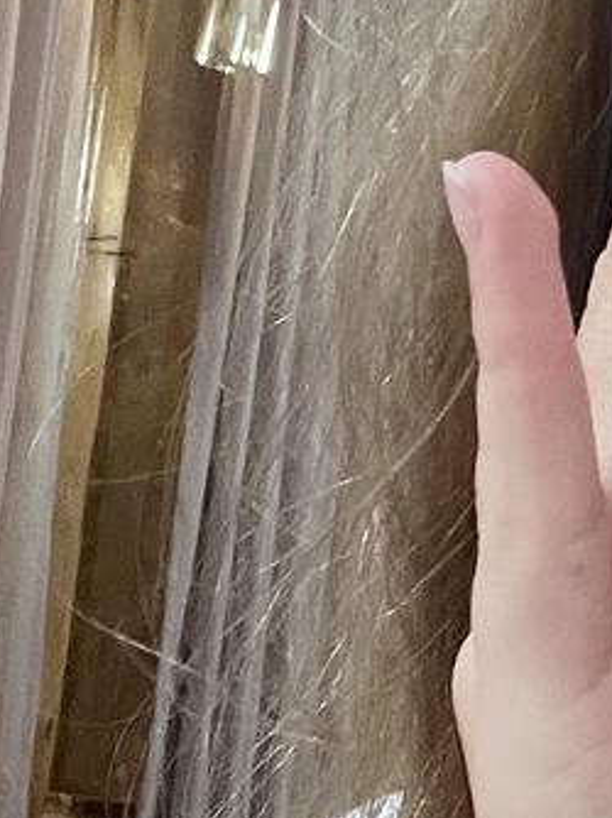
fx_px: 2714
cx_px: 1097
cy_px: 600
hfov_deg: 11.9
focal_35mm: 115
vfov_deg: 17.0
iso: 640
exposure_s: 1/17
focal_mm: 2.71
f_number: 2.2
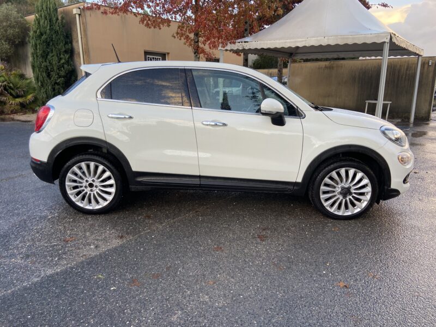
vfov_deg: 53.1
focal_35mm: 26
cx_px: 218
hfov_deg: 67.3
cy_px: 164
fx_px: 327
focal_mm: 4.25
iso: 64
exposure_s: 1/121
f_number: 1.8
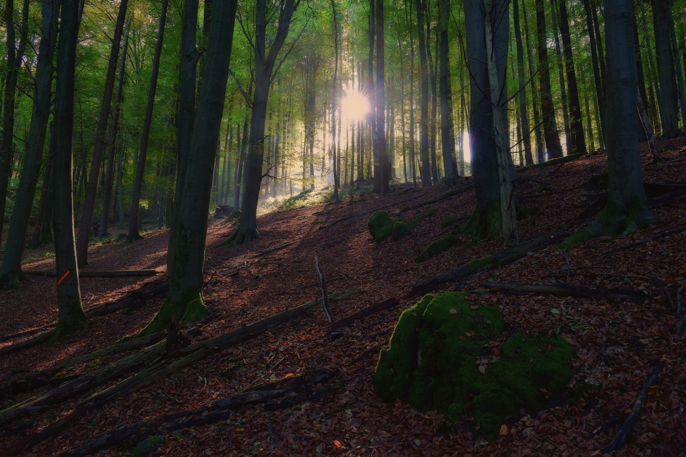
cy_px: 228
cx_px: 343
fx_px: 514
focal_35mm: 27
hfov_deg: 67.4
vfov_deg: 47.9
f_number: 7.1
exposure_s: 1/30
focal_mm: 18
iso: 400
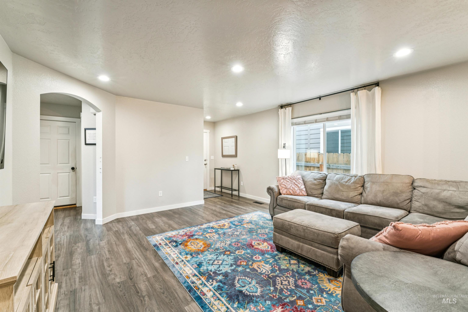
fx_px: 203
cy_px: 156
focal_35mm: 16
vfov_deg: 75.1
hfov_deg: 98.2
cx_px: 234
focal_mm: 15.6
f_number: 13
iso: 400
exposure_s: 1/3.33
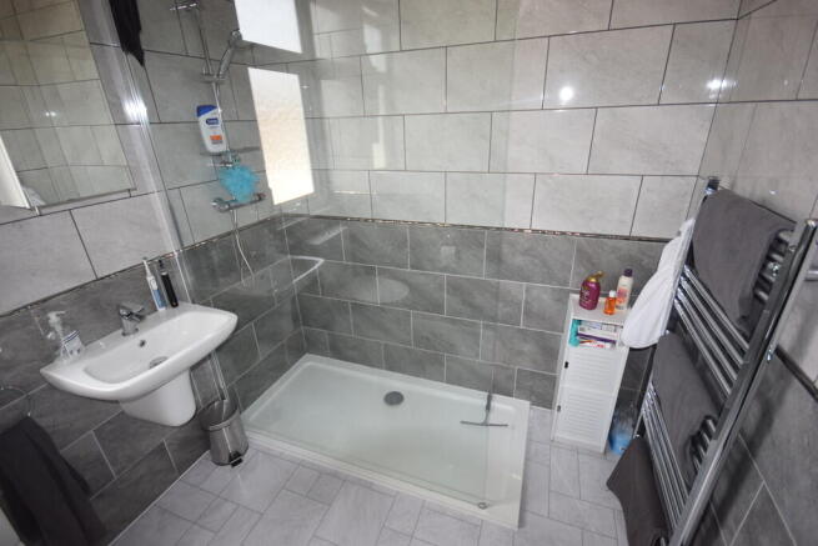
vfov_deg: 77.4
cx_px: 409
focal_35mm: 15
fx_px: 341
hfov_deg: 100.4
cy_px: 273
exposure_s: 1/80
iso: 800
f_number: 4.5
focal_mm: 10
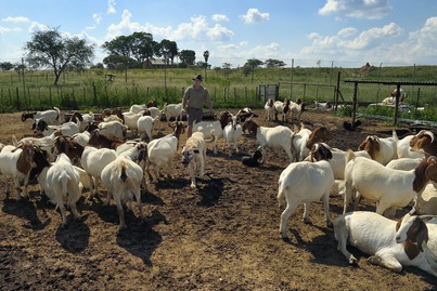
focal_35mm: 25
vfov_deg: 51.3
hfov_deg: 71.5
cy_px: 148
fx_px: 304
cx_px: 220
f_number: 14
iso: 200
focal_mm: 24
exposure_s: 1/320
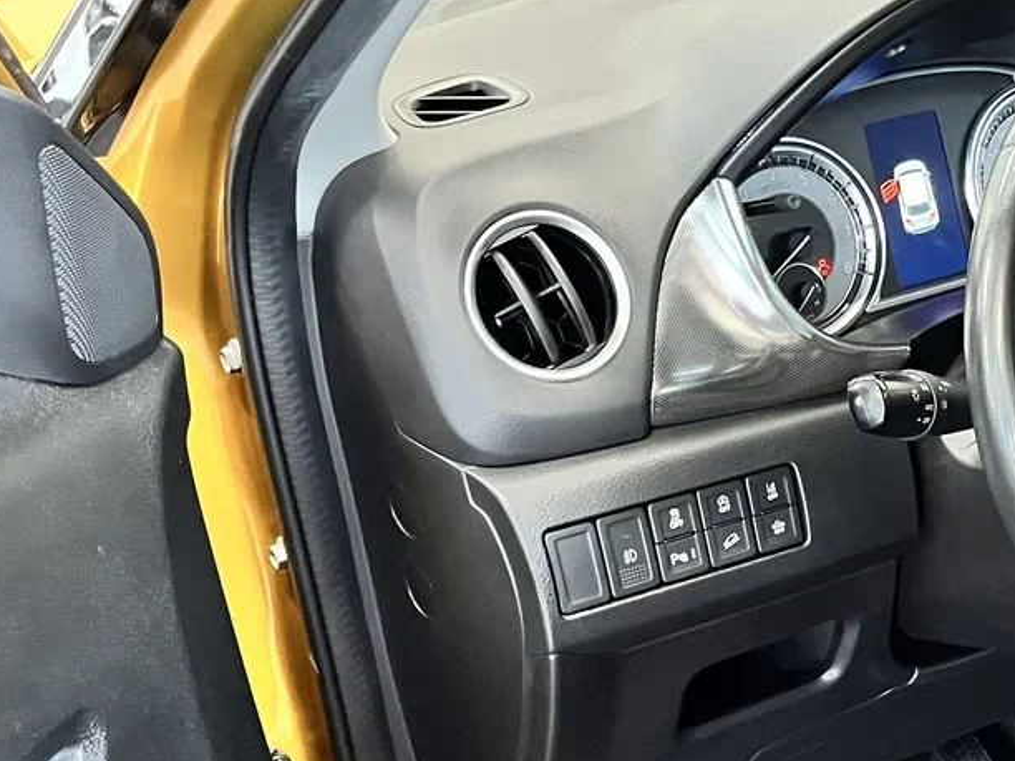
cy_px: 700
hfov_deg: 26.7
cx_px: 1053
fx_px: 1994
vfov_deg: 21.1
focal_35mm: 68
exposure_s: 1/42
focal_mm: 5.1
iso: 500
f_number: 1.6
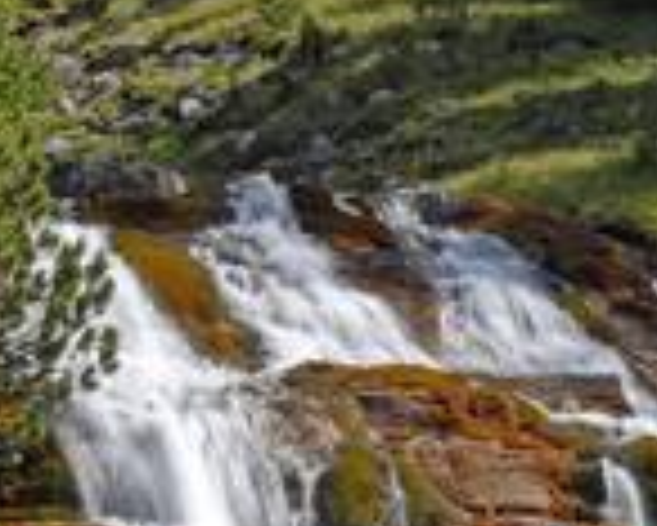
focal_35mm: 183
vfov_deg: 8.3
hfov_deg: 10.5
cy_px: 699
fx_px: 3561
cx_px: 594
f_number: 20
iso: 100
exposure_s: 1/10
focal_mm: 38
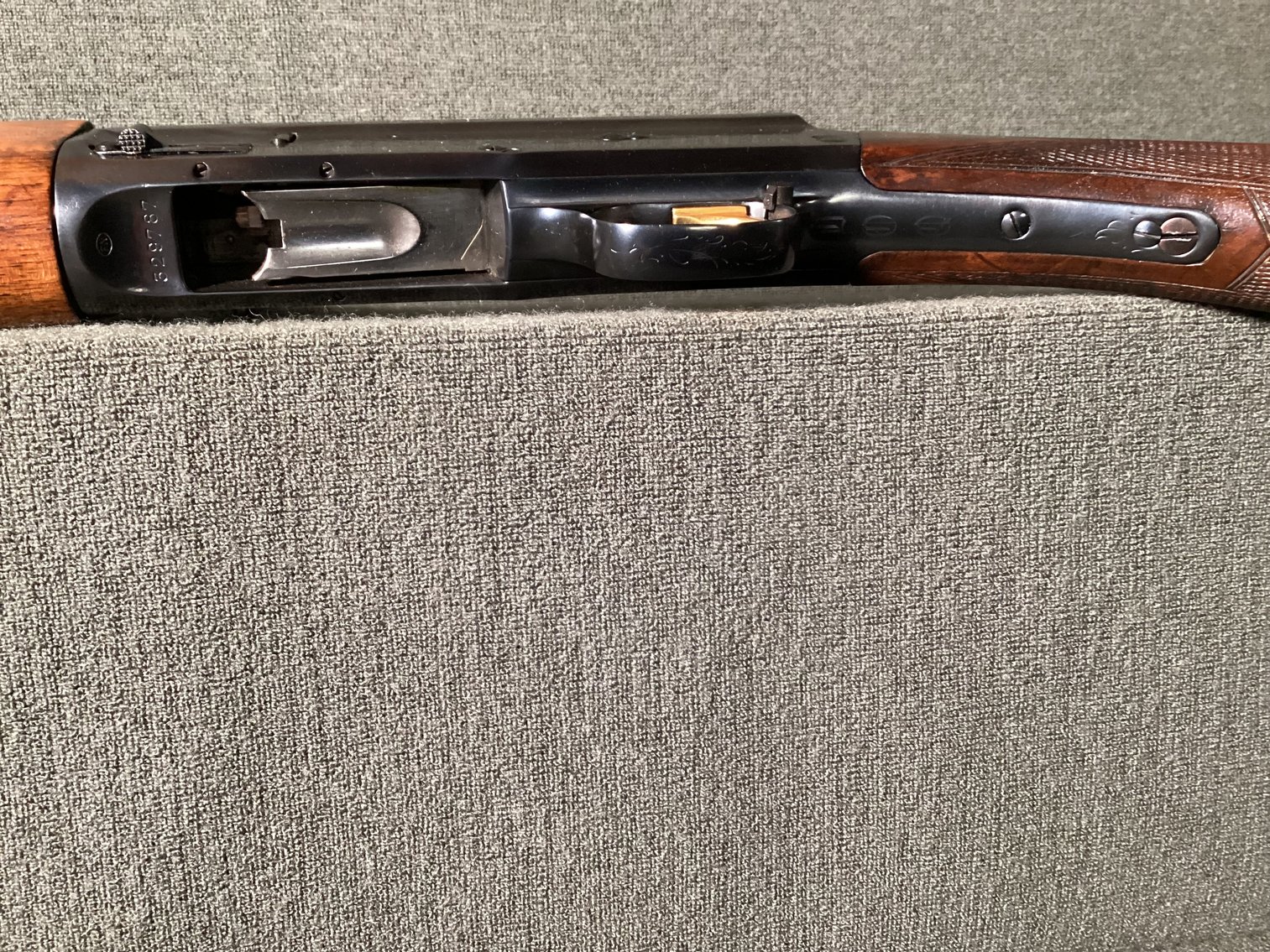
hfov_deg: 58.3
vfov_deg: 45.4
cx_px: 635
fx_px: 1137
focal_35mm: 31
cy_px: 476
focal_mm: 3.3
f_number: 2.4
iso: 400
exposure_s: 1/30
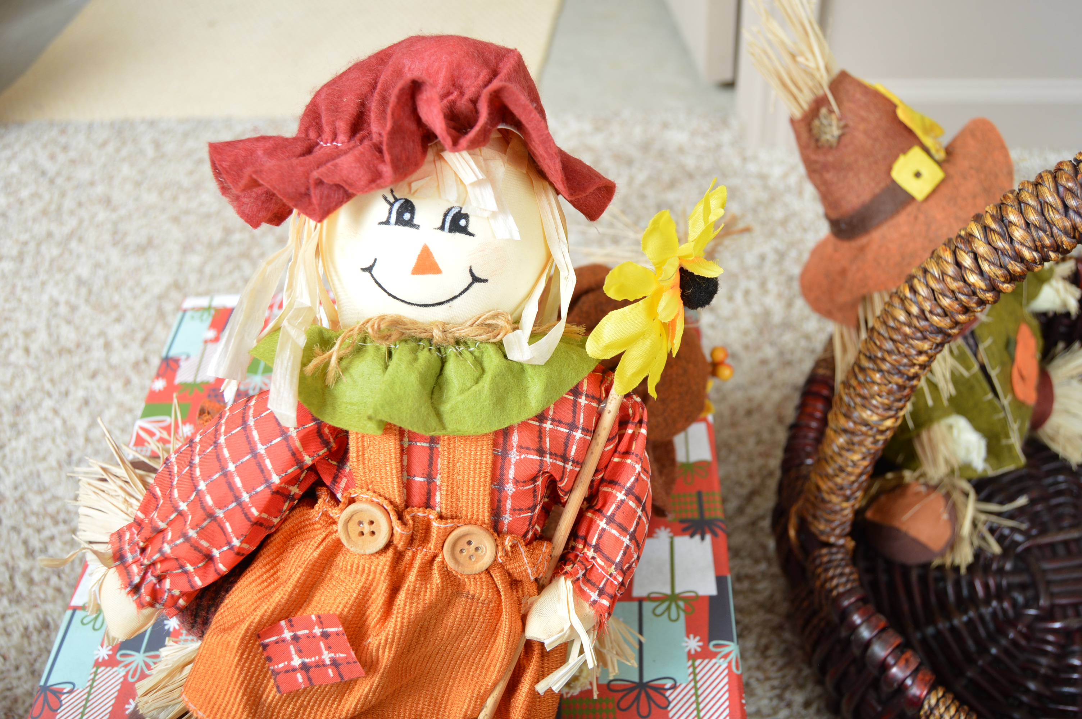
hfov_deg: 62.0
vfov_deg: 43.5
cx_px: 541
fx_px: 901
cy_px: 360
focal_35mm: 30
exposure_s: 1/200
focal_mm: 20
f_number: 3.5
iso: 200
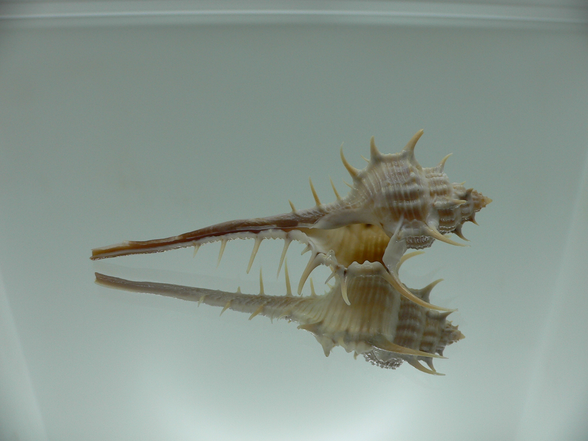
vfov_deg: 40.7
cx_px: 294
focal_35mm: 35
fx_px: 595
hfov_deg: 52.6
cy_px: 220
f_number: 3.3
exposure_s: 1/100
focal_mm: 4.6
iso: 80
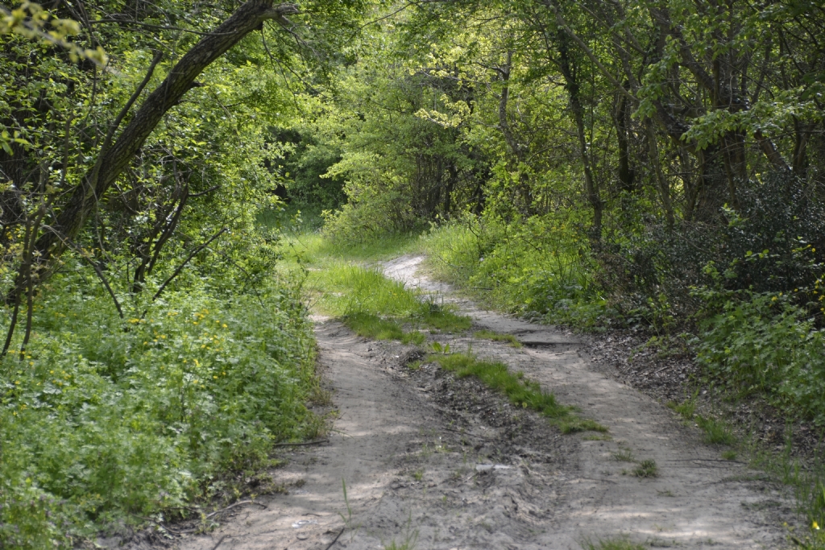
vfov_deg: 12.2
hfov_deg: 18.2
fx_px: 2578
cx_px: 412
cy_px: 275
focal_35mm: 112
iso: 100
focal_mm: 75
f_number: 5.3
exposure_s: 1/160
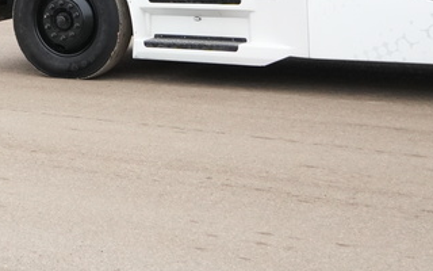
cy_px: -98
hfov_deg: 19.7
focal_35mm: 103
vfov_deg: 12.3
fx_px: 1211
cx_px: -4
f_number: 4
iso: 1250
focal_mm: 21
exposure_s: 1/500
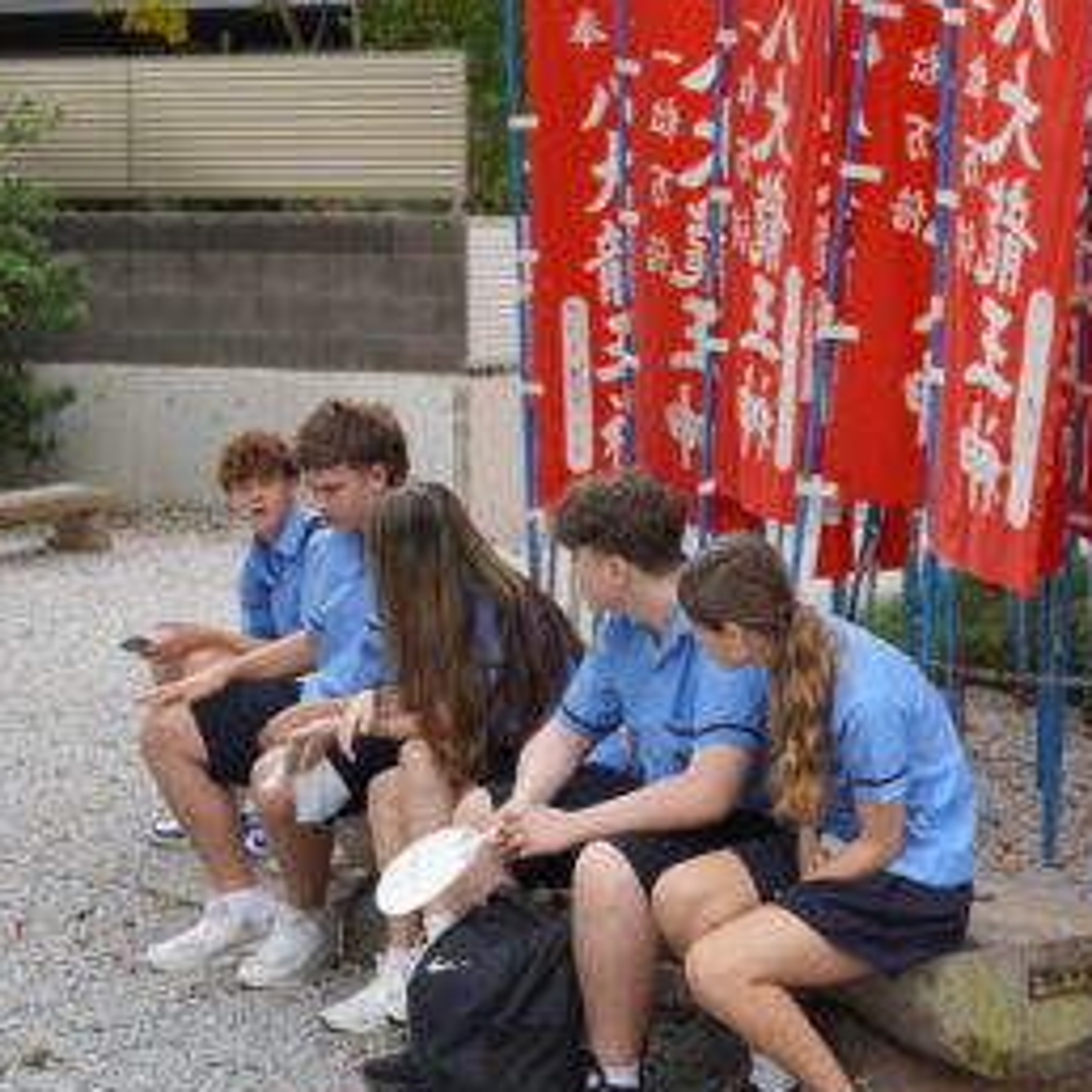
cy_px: 516
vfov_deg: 18.9
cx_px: 745
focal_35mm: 92
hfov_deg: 18.8
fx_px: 3281
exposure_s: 1/160
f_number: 4.5
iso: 160
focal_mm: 33
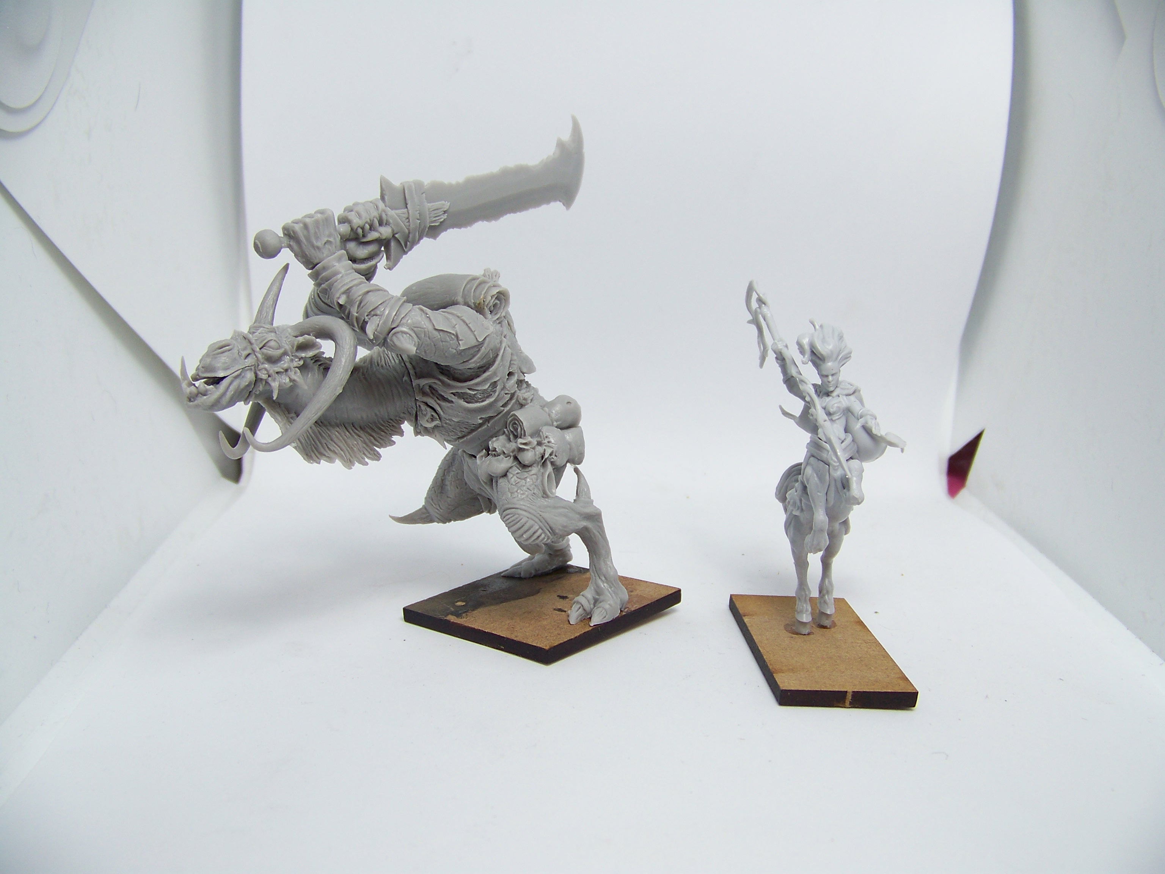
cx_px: 582
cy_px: 437
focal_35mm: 36
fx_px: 1212
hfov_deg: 51.4
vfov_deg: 39.7
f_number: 2.8
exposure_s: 1/30
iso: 64
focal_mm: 5.85
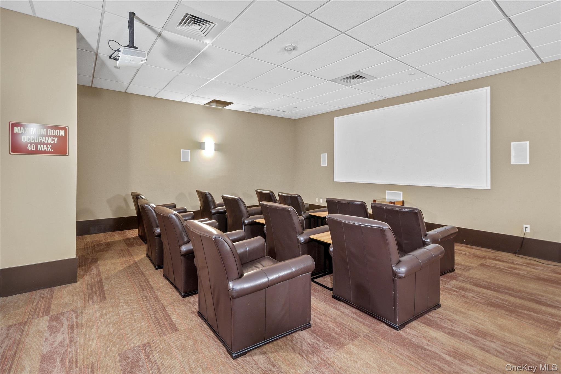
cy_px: 187
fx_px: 234
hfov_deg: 100.4
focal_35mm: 15
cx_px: 280
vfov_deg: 77.3
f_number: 8
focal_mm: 10
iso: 320
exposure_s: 10
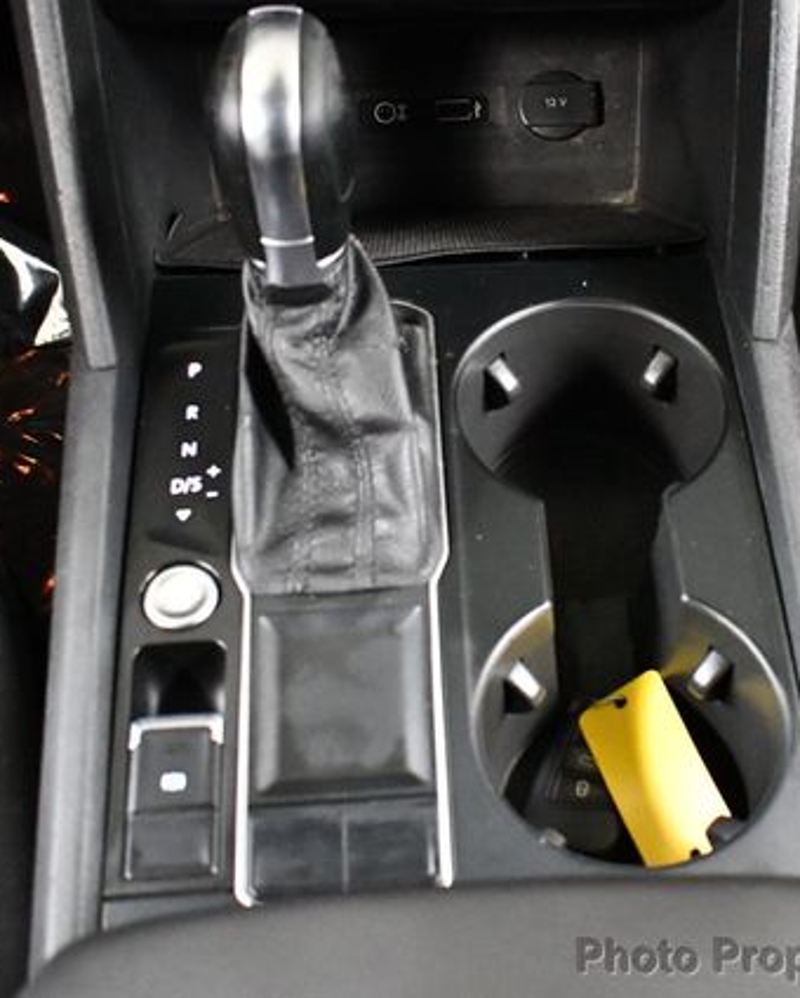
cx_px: 548
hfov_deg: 29.5
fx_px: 1507
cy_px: 499
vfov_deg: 36.6
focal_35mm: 51
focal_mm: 18
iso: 9000
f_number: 3.5
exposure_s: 1/60
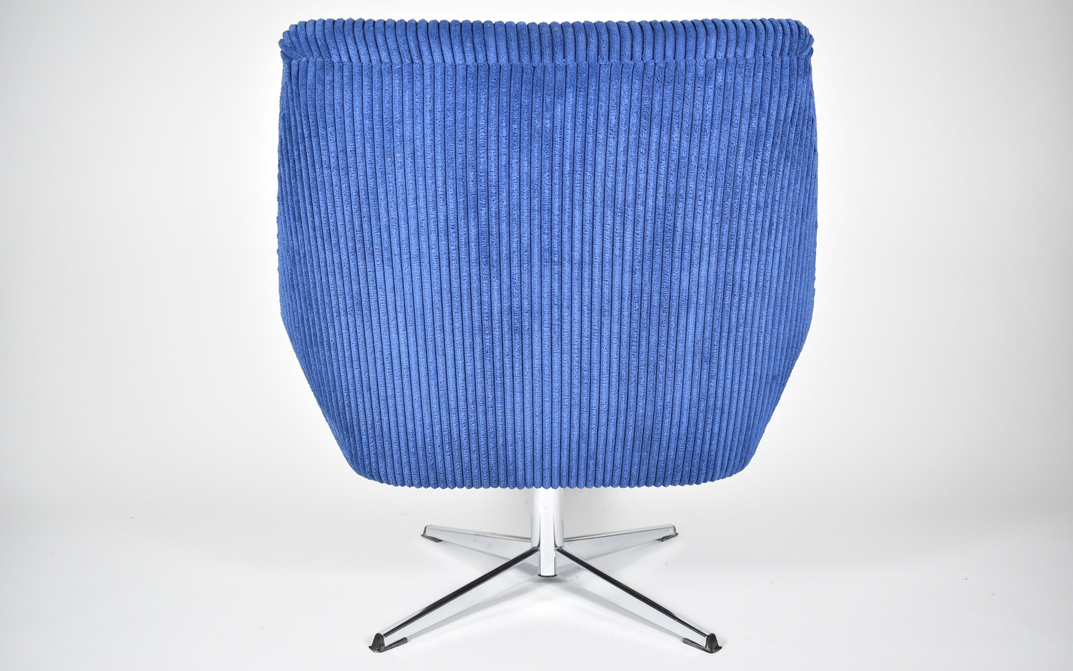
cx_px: 543
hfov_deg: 66.5
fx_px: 819
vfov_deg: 44.5
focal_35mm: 28
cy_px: 324
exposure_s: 1/125
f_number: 4
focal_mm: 18
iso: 1400
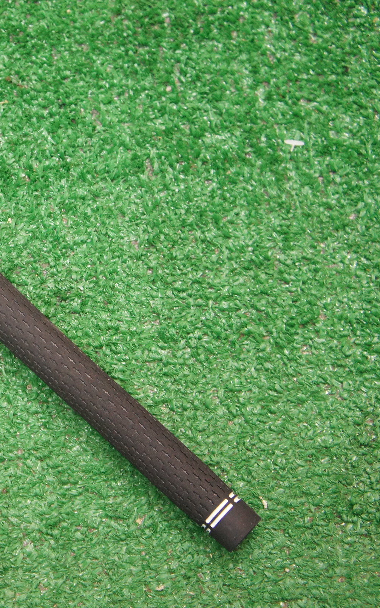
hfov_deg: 19.5
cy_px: 306
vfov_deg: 31.5
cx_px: 3
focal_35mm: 65
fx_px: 1077
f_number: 4
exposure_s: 1/80
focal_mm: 28
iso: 1600
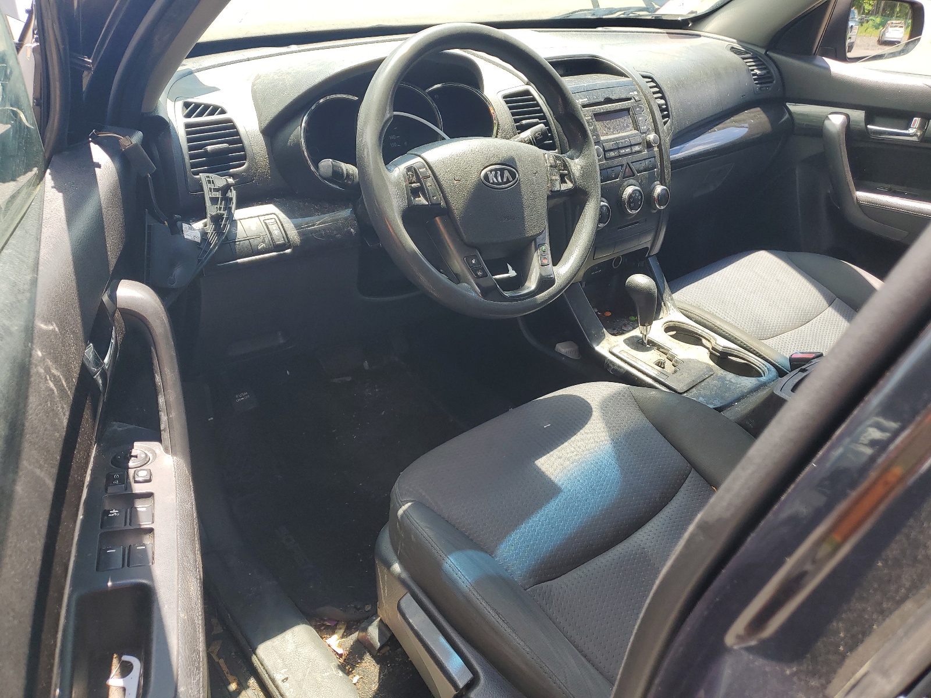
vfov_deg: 53.1
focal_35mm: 26
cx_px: 466
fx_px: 699
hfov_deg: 67.3
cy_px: 349
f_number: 1.5
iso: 50
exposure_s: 1/455
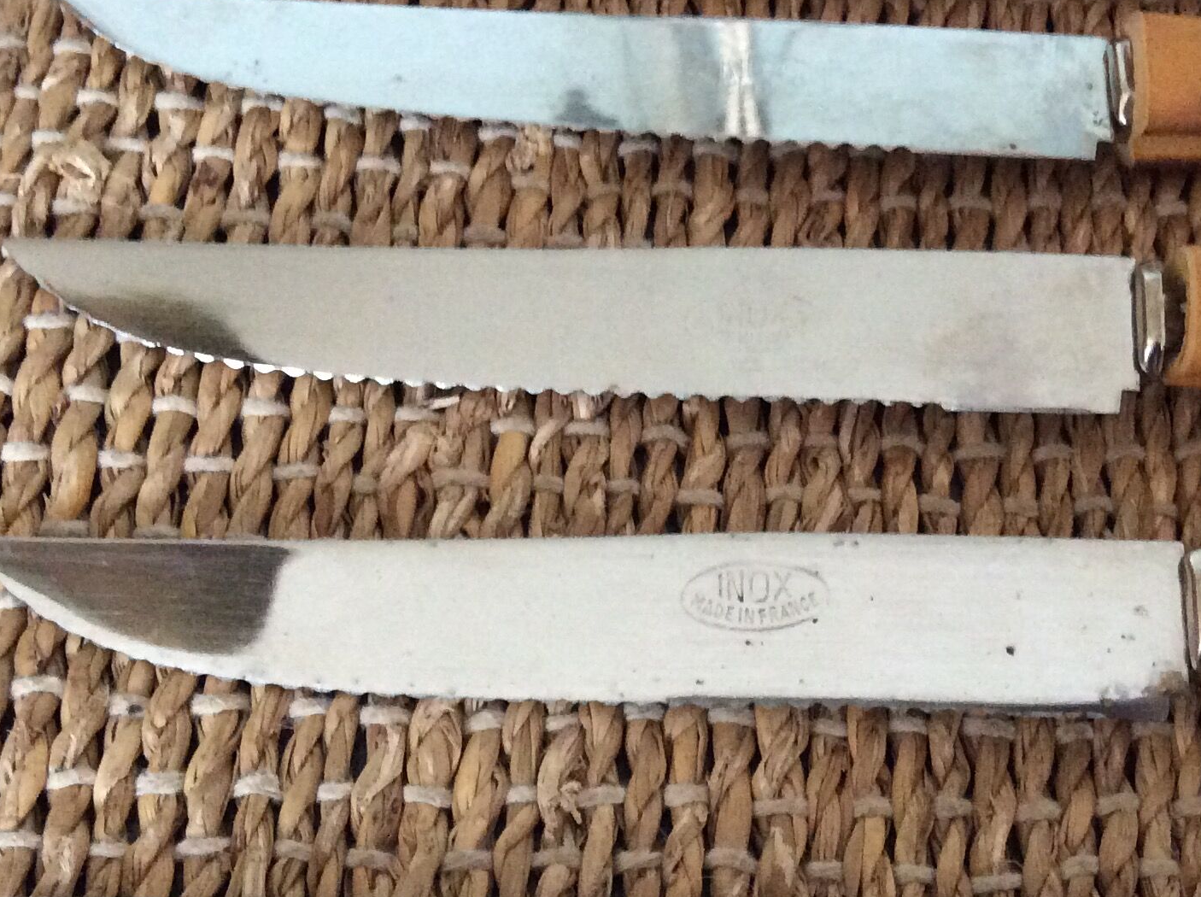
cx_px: 747
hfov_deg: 32.6
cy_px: 448
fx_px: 2044
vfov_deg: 24.8
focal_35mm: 59
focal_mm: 3.3
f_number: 2.4
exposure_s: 1/25
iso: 320
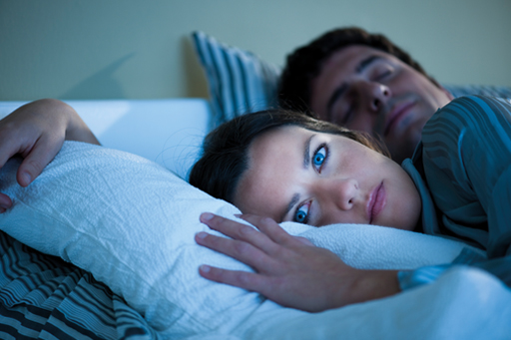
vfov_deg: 13.0
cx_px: 256
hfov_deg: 19.5
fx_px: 1490
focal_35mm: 105
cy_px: 170
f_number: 3
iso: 200
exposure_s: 1/80
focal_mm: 105
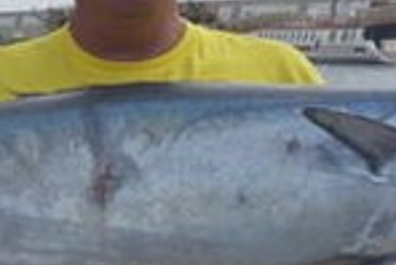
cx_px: 27
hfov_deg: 16.3
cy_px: 219
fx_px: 1365
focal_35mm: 124
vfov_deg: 11.0
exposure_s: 1/800
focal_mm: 4.9
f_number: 3.3
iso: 100
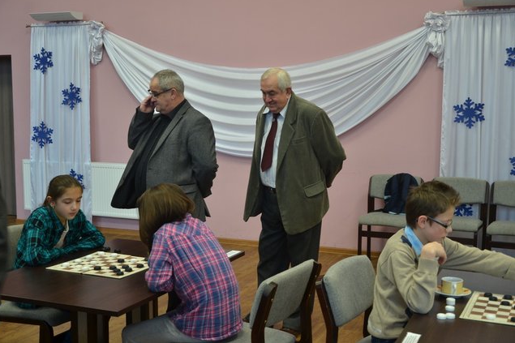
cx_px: 255
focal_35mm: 49
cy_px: 169
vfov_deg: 27.5
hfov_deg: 40.4
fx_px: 701
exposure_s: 1/15
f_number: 4.2
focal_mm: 32
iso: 160
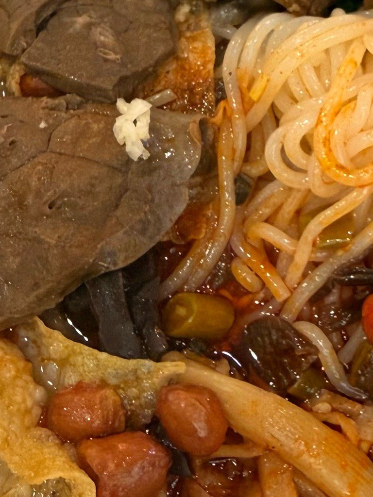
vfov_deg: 30.1
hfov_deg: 22.3
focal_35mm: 64
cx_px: 348
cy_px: 170
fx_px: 919
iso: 160
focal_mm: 2.22
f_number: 2.2
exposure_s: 1/50
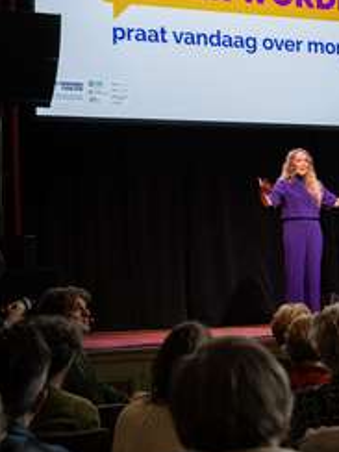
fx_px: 1110
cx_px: 320
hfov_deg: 17.1
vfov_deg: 23.0
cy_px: 206
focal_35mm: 85
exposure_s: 1/160
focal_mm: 45
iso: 8000
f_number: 5
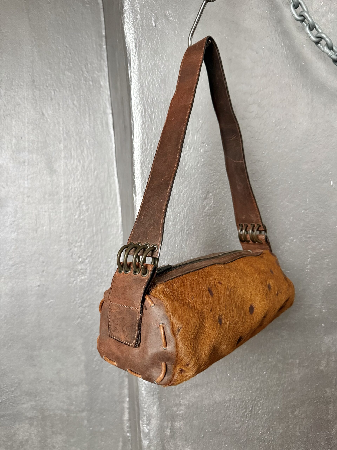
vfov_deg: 71.6
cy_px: 225
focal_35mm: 24
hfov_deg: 56.8
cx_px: 168
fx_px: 312
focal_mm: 6.76
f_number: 1.78
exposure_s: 1/60
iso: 640
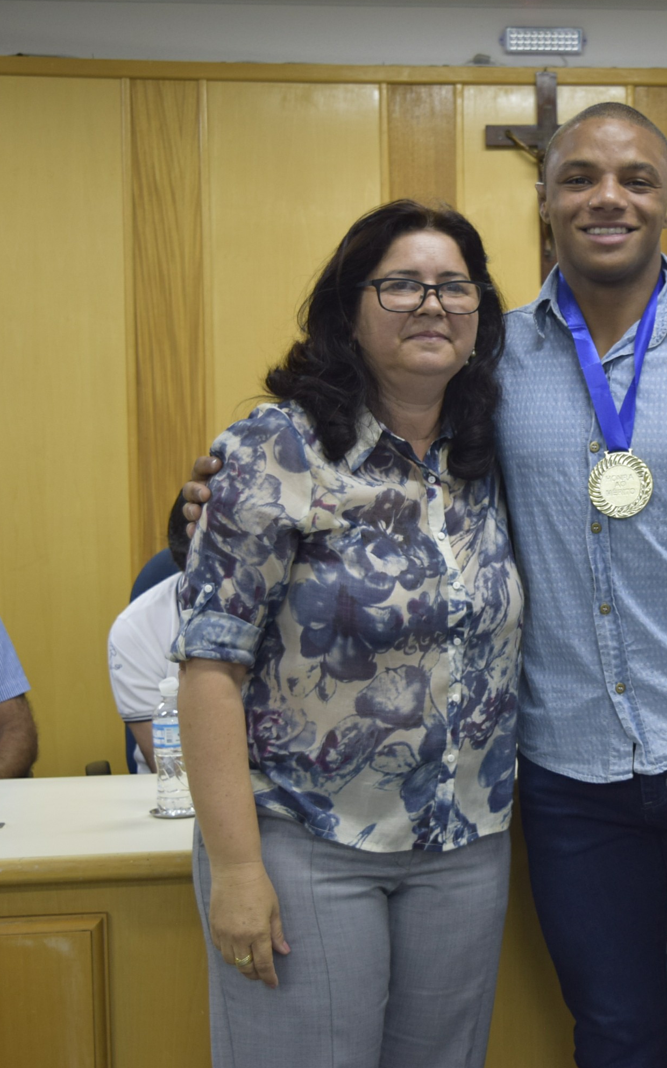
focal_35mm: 60
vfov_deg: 34.0
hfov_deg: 21.3
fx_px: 1745
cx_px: 557
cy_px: 531
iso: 450
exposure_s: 1/60
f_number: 4
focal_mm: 26
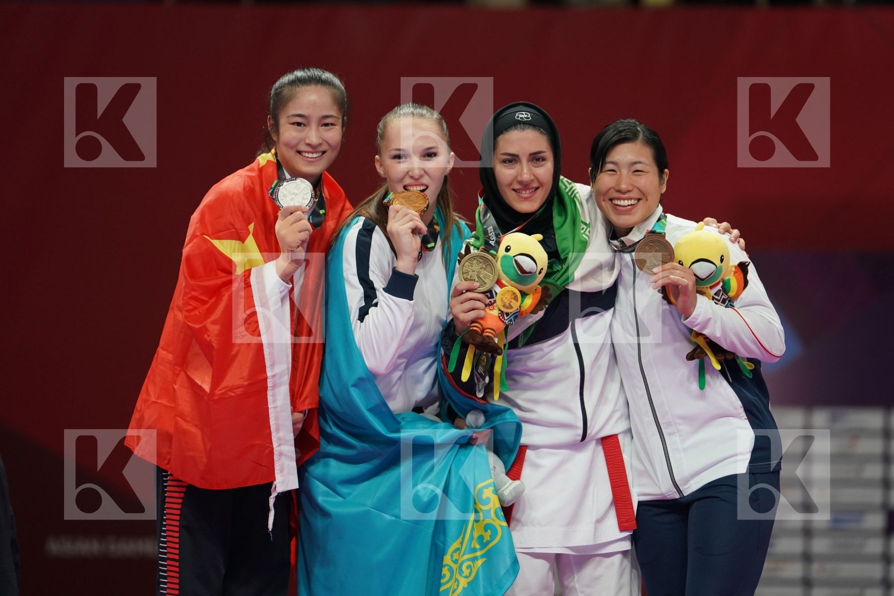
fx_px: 6953
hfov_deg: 7.4
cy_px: 298
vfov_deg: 4.9
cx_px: 447
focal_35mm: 280
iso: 2000
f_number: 4
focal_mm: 280
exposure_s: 1/500
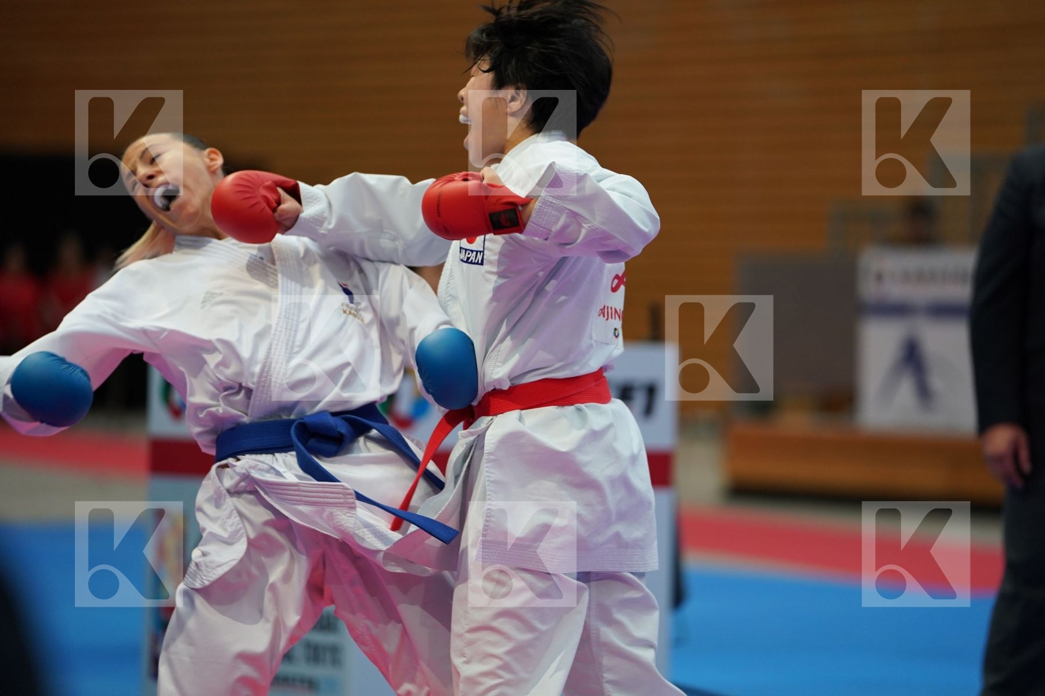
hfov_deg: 11.1
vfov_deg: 7.4
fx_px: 5399
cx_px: 522
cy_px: 348
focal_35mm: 186
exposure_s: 1/1000
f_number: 2.8
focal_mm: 186
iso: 1250
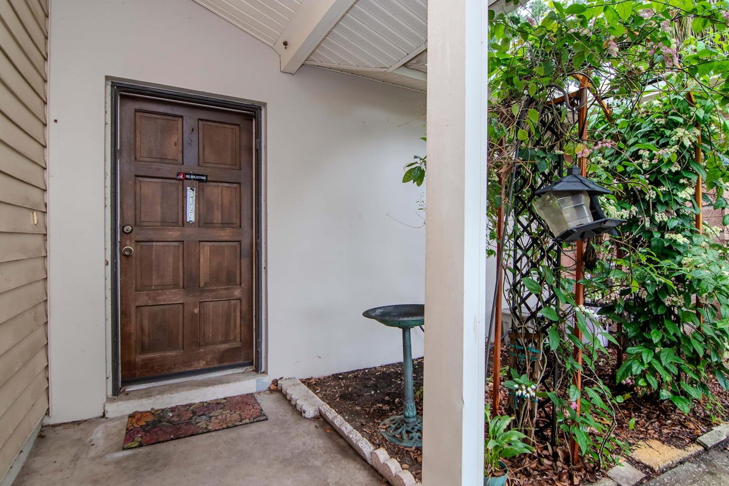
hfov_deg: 91.5
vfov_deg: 68.7
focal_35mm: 18
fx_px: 355
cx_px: 370
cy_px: 257
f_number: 7.1
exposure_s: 1/60
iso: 800
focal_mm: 11
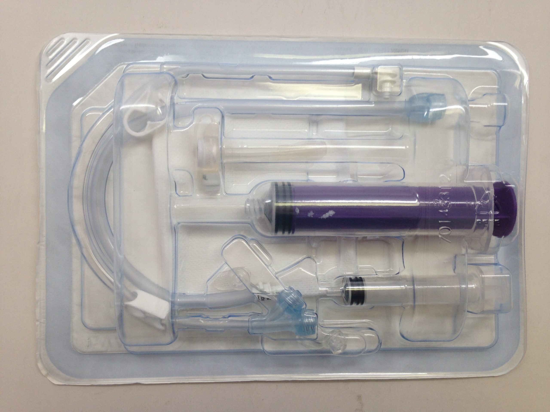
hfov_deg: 55.4
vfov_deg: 42.9
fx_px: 524
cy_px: 206
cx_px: 275
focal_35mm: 33
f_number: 2.4
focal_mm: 4.12
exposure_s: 1/60
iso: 50
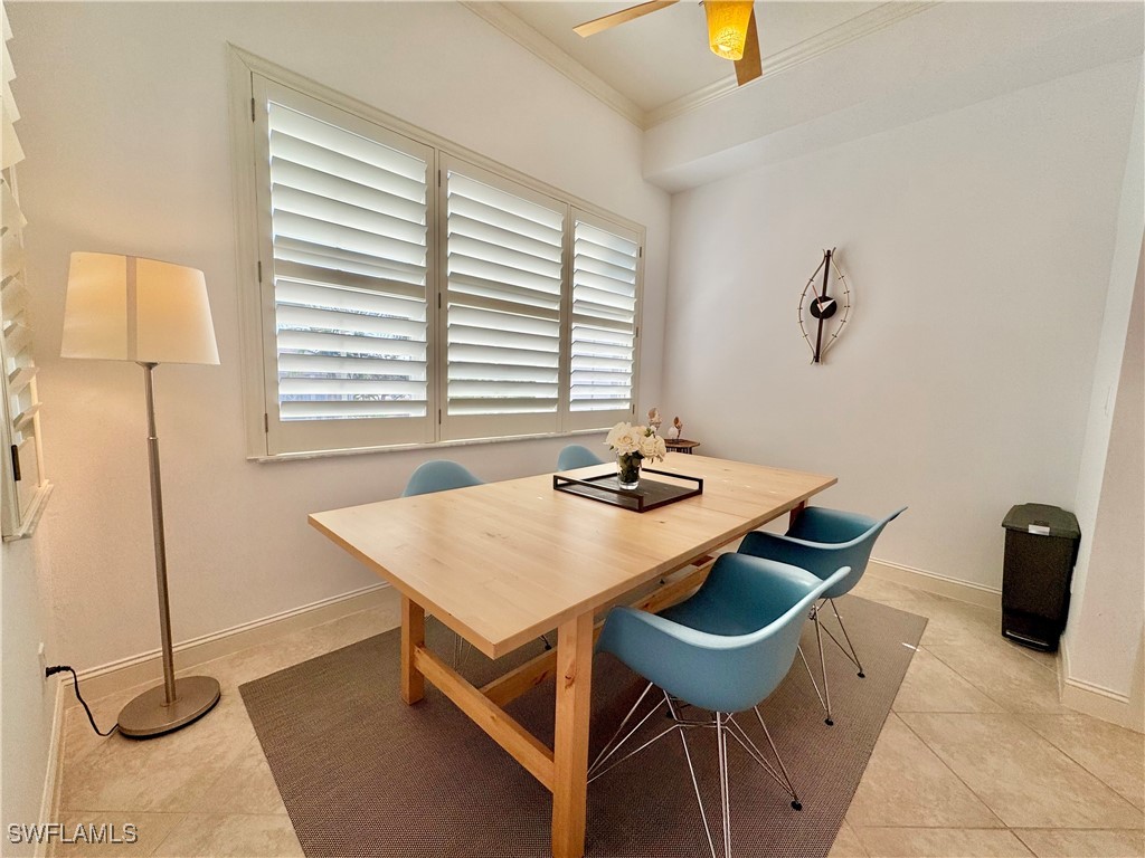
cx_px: 572
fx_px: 463
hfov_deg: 102.1
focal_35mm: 14
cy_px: 429
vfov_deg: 85.7
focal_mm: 2.22
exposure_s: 1/344
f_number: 2.2
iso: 40
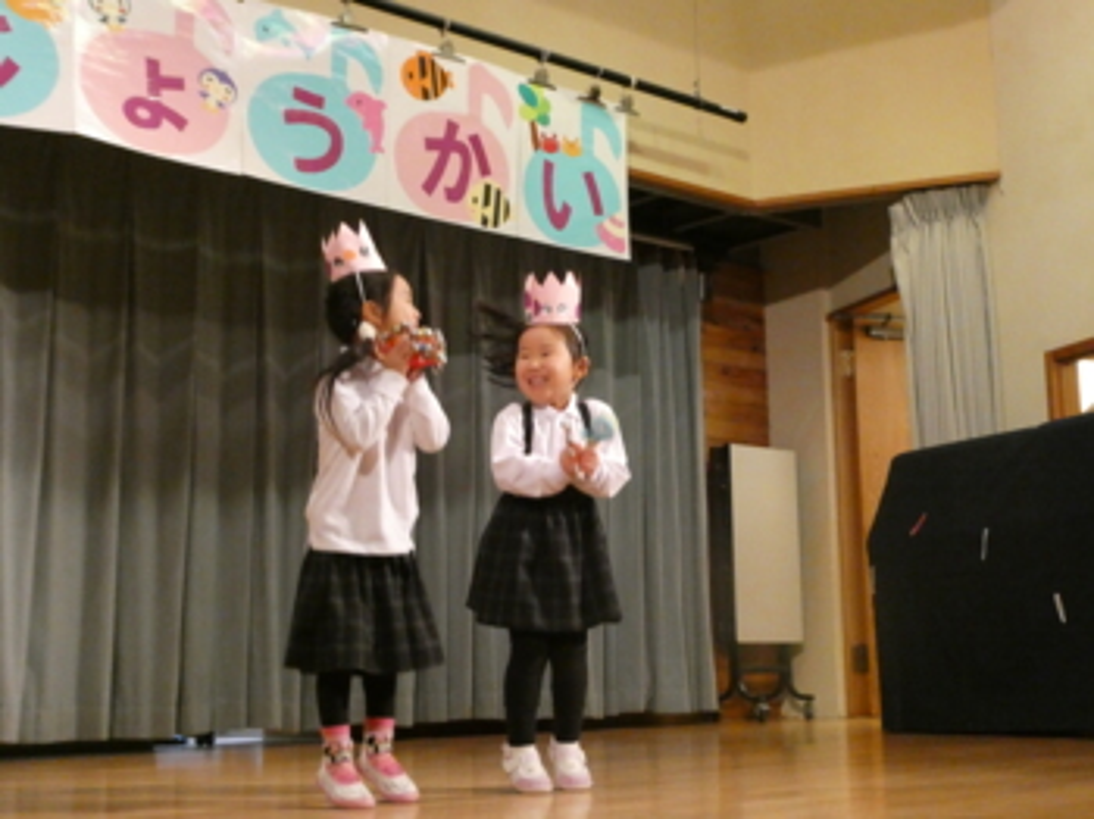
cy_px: 410
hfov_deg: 38.2
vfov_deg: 29.1
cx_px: 547
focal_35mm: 50
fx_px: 1579
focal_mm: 9
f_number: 4.1
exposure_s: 1/125
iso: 1600
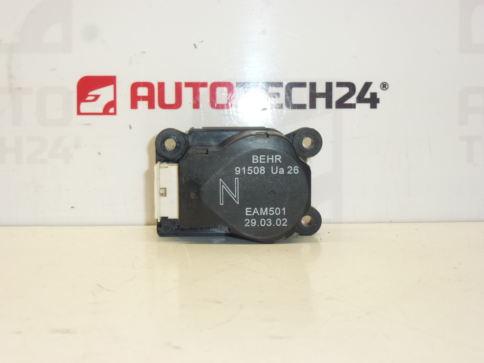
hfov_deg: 36.8
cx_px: 242
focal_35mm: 52
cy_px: 182
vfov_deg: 28.0
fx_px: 727
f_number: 4.3
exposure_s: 1/200
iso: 400
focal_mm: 9.4
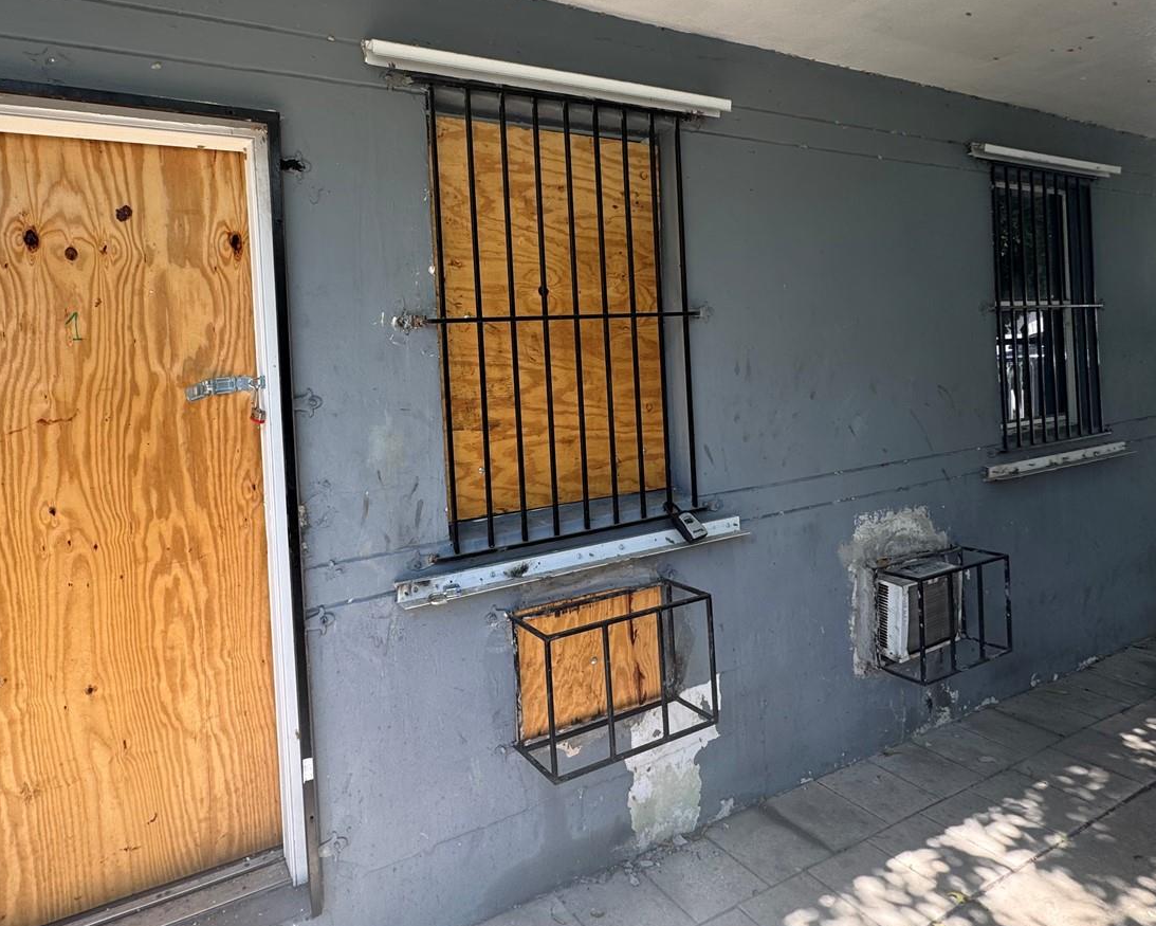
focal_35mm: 20
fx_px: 684
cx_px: 454
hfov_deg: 79.3
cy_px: 375
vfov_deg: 67.5
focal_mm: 2.22
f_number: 2.2
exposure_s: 1/154
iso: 40
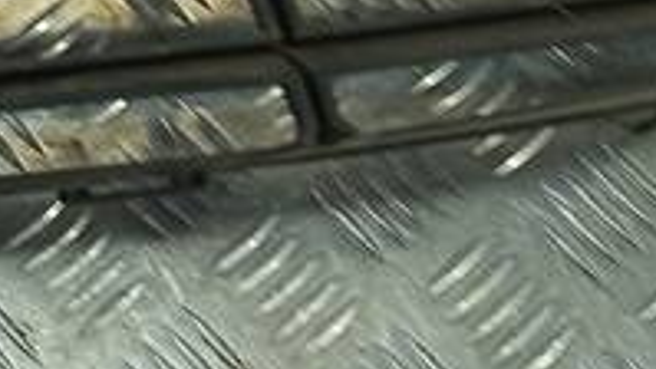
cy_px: -119
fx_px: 2436
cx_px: -485
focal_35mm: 140
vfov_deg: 8.5
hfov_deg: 13.8
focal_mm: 4.6
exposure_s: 1/50
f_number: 1.8
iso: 40
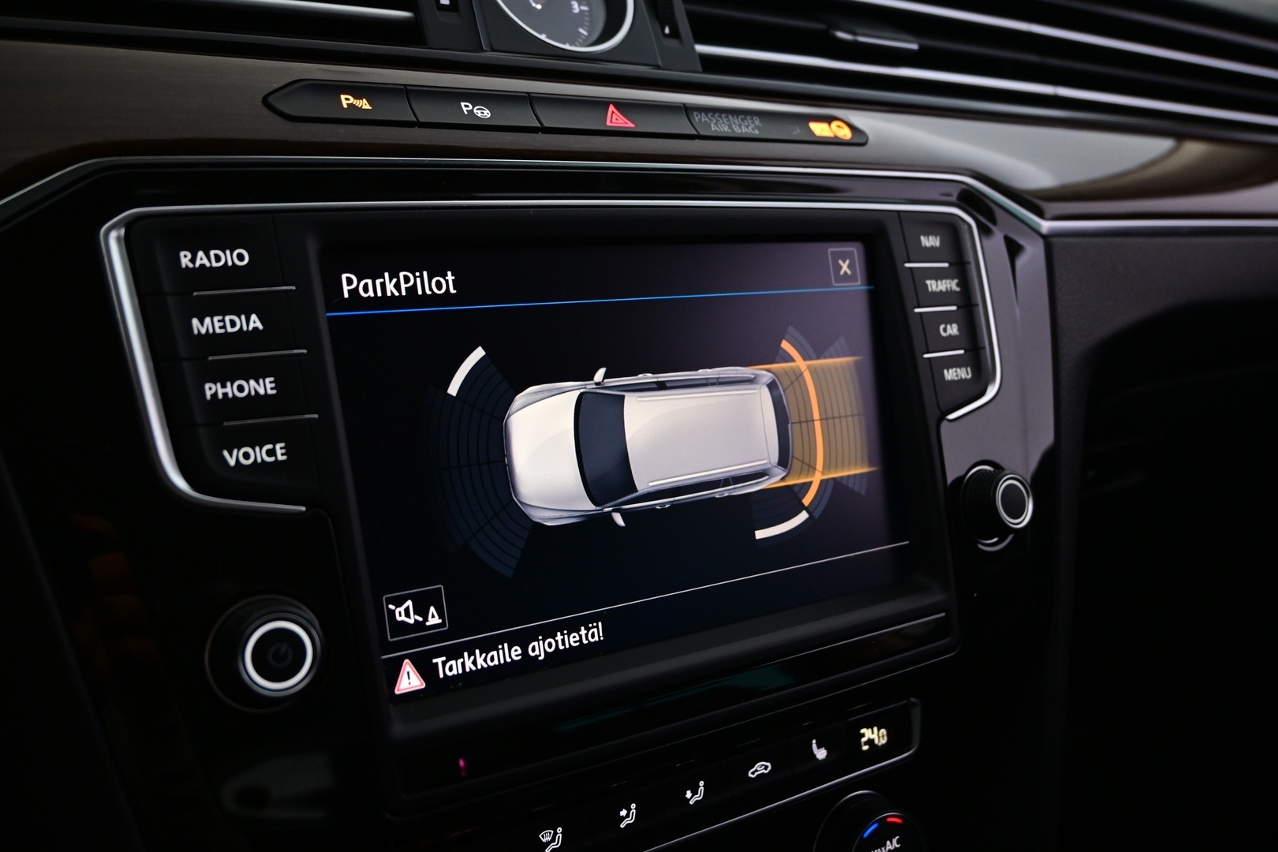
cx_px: 639
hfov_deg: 59.5
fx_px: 1118
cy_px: 426
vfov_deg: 41.7
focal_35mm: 32
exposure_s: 1/30
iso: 1100
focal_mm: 21
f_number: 4
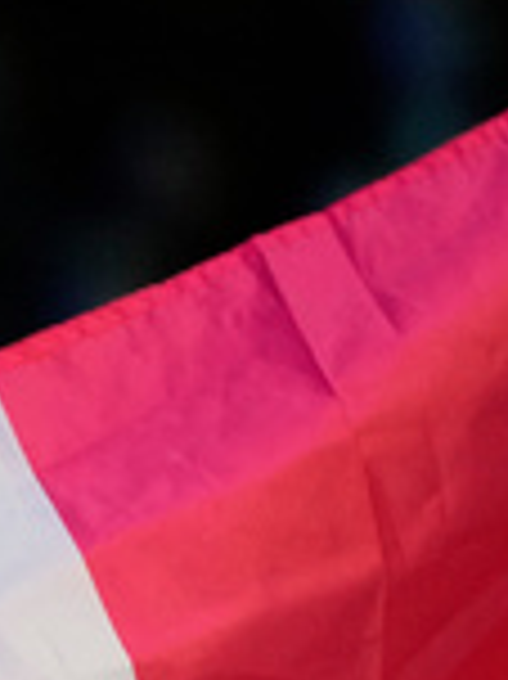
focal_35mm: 1164
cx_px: -805
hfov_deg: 1.3
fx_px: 22808
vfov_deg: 1.7
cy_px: 1470
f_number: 4
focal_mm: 178
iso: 2500
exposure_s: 1/1250
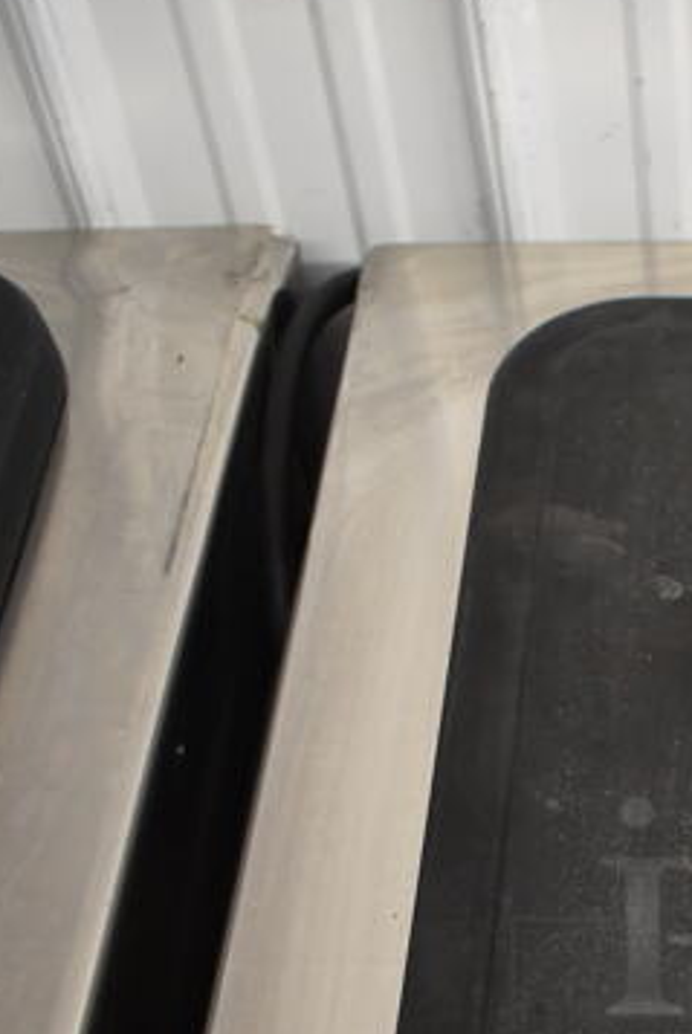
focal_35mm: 69
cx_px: 817
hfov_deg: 18.8
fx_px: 1984
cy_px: 931
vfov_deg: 28.1
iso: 900
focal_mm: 18
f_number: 3.5
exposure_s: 1/30
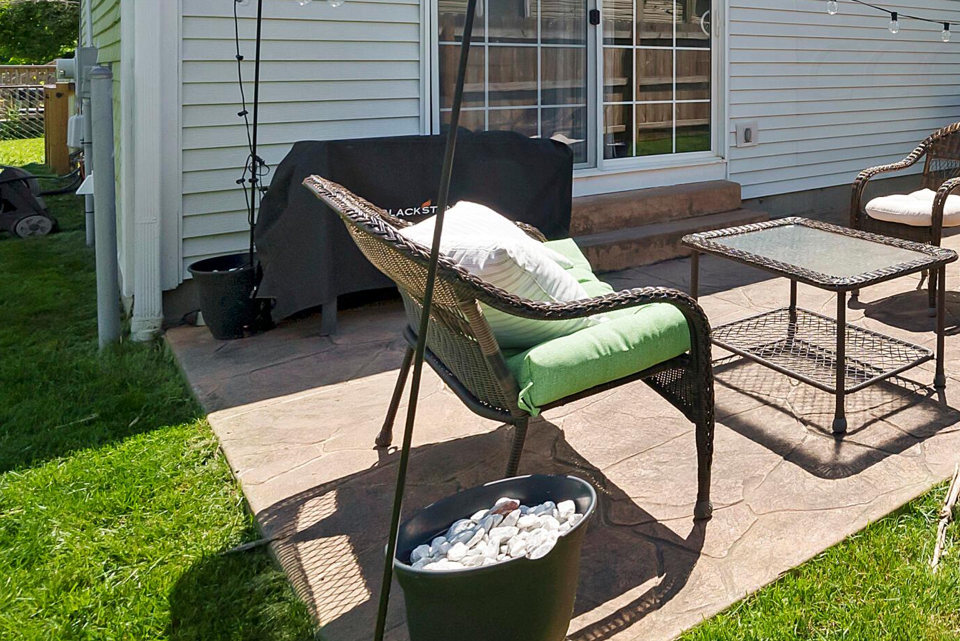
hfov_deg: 49.5
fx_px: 747
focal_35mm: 28
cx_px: 1014
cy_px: 71
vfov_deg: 42.8
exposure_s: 1/1000
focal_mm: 13
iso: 800
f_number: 9
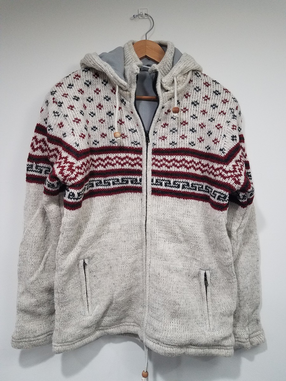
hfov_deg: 53.1
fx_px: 286
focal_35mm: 26
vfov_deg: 67.3
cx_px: 143
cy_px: 190
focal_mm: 4.2
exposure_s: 1/60
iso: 160
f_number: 1.7
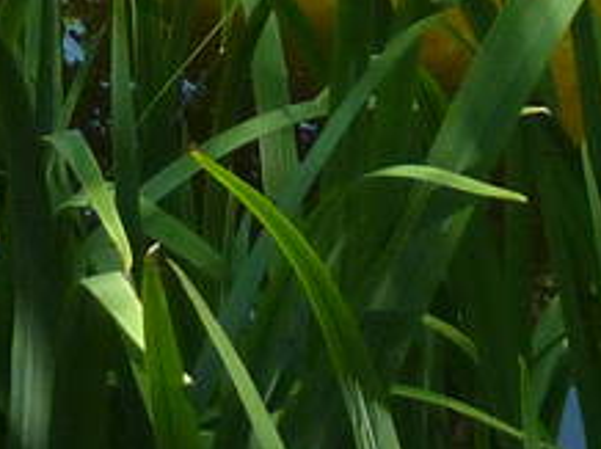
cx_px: -33
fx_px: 3694
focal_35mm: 213
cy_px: -1195
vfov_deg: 6.1
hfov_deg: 9.2
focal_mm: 4.7
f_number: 3.4
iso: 160
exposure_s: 1/500
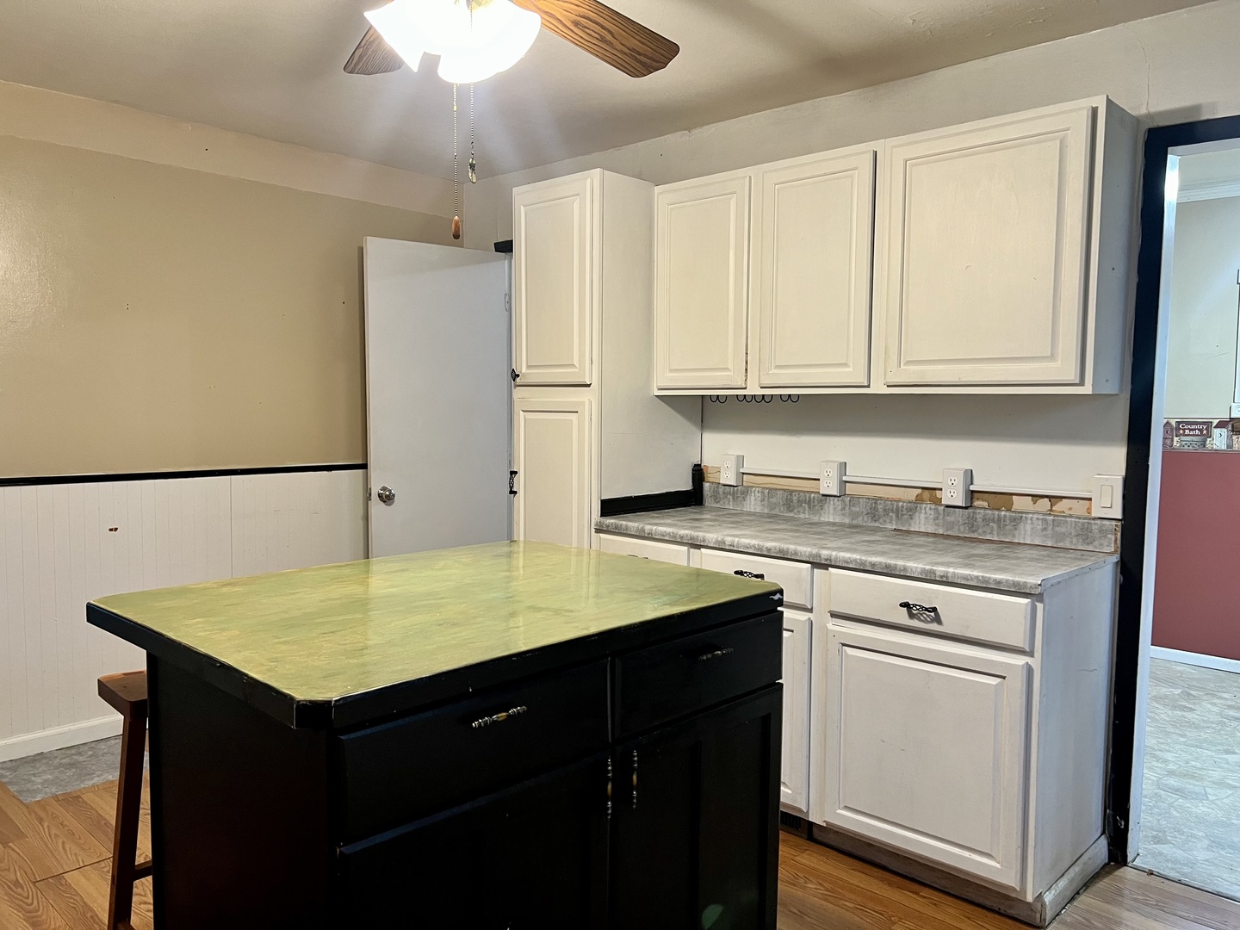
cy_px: 465
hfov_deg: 67.3
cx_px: 620
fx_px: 931
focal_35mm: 26
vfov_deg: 53.1
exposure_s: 1/60
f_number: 1.5
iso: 100
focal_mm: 5.7
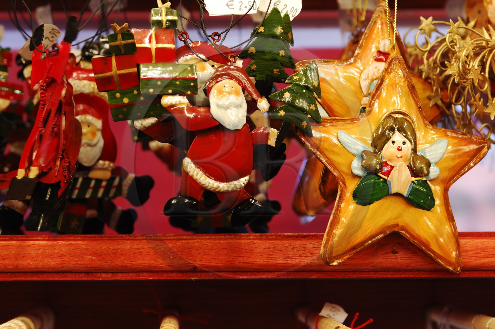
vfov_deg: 14.0
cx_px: 248
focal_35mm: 98
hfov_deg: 20.9
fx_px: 1339
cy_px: 164
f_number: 6.3
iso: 100
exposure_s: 1/2.5
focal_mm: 65
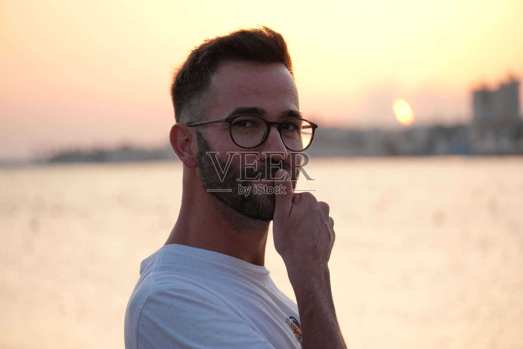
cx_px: 262
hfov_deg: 10.9
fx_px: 2746
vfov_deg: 7.3
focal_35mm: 189
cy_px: 174
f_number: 5.6
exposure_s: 1/100
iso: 200
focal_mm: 126
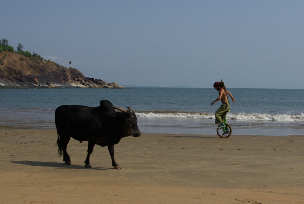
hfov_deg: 49.5
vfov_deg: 34.3
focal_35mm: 39
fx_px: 330
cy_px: 102
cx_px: 152
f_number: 13
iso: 100
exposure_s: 1/180
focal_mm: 26
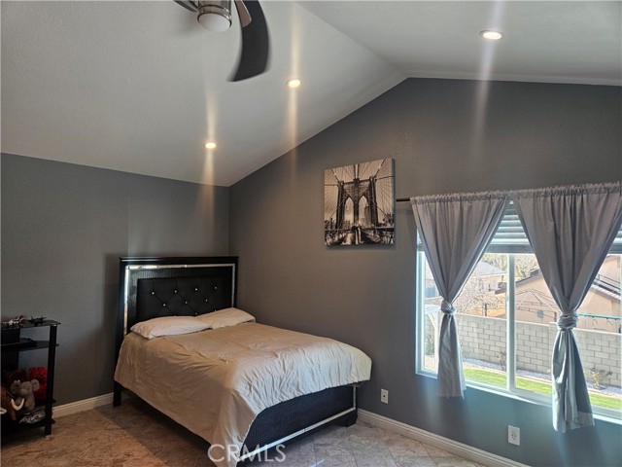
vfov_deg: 58.9
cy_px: 234
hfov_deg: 73.9
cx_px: 311
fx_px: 413
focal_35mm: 23
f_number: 1.8
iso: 64
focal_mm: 5.4
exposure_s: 1/120
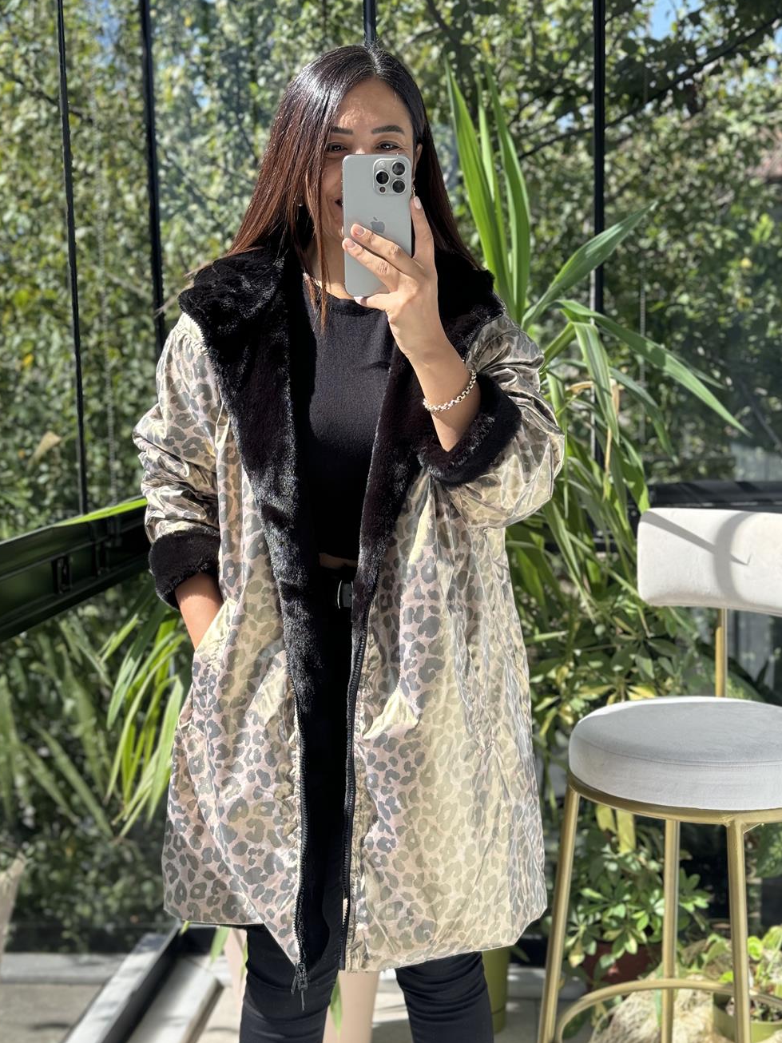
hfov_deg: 29.7
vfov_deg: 38.9
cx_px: 389
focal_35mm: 49
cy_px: 524
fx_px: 1476
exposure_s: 1/383
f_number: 1.78
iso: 64
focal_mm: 6.76
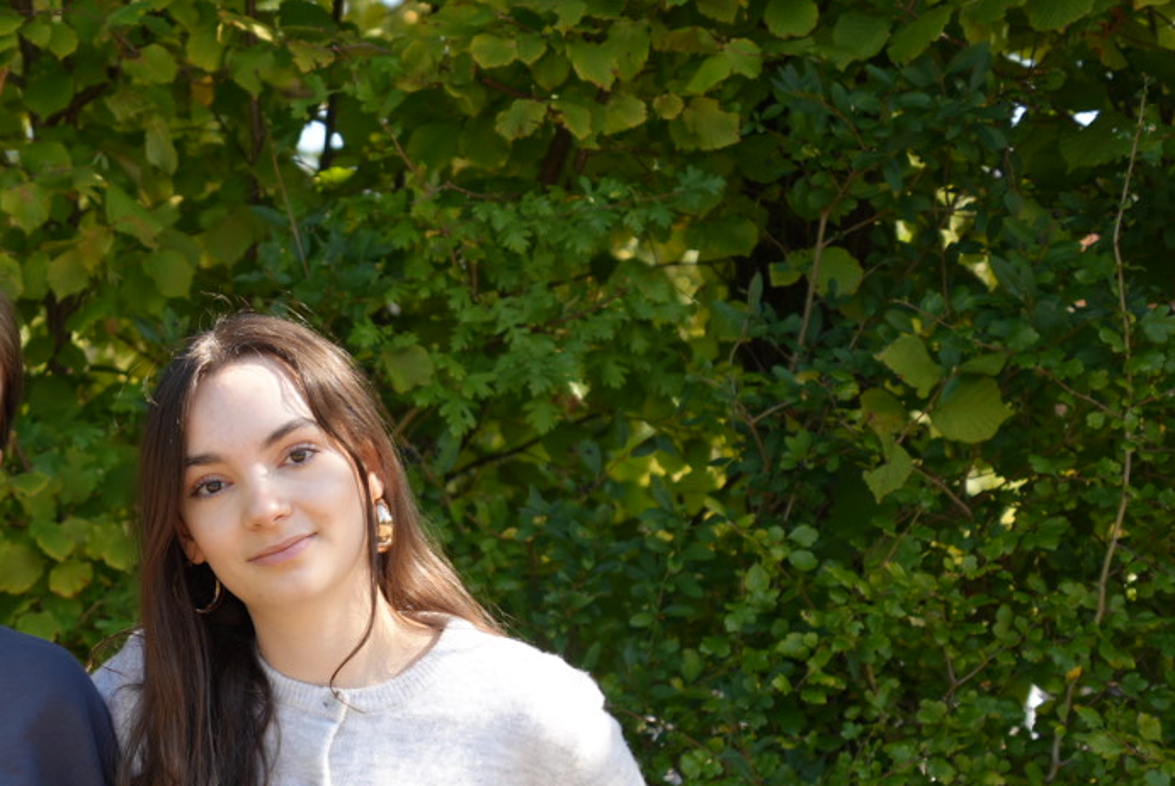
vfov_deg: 11.7
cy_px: 669
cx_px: 61
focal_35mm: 117
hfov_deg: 17.2
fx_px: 3822
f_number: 4
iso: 100
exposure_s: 1/200
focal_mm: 50
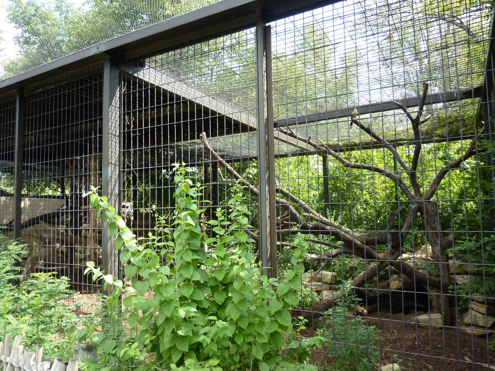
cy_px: 186
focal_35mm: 25
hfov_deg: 69.4
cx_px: 248
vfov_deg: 54.9
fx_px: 357
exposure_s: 1/500
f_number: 3.3
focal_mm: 4.1
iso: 400
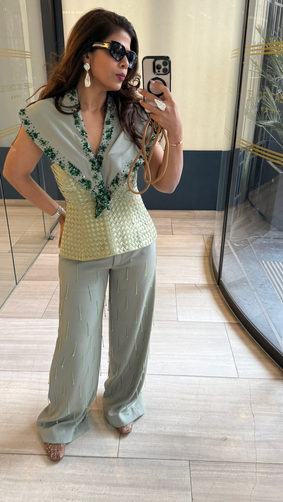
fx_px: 387
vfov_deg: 66.1
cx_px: 148
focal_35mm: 29
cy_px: 247
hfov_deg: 40.2
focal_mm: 6.76
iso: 160
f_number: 1.78
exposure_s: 1/62
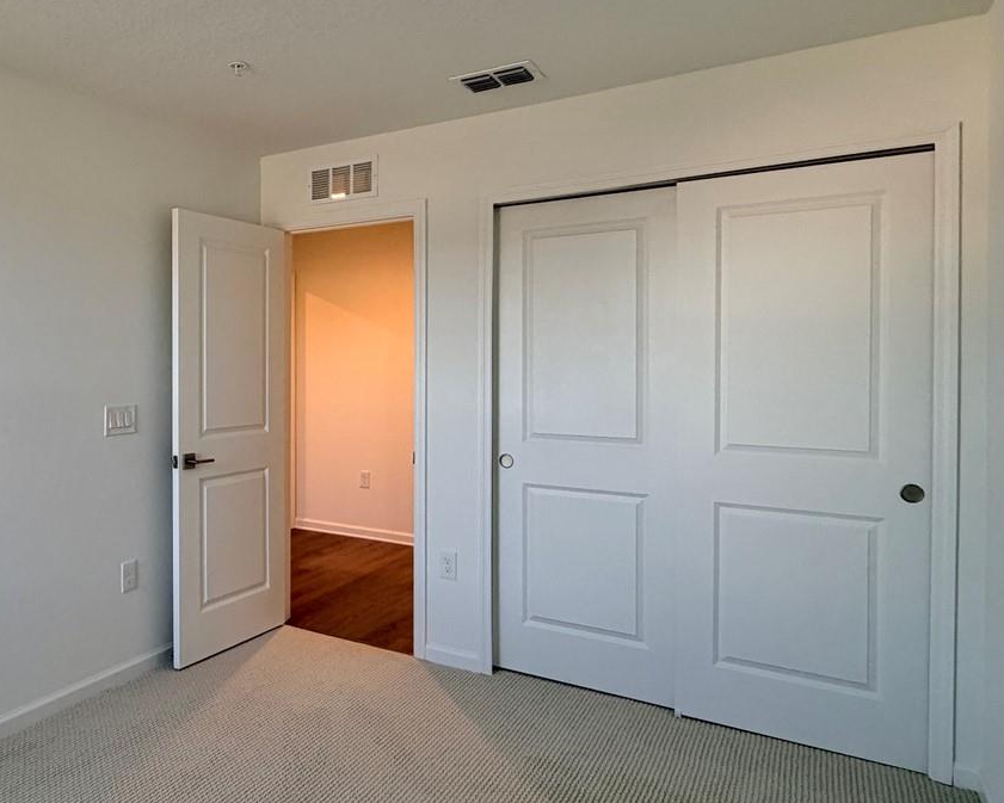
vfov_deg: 54.9
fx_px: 773
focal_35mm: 26
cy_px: 365
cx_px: 273
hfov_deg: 62.9
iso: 160
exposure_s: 1/120
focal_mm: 2.22
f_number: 2.2
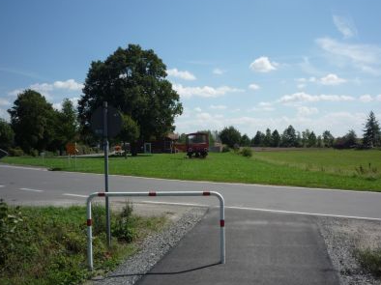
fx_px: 429
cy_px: 144
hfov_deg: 47.8
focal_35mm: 39
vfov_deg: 36.8
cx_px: 209
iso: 100
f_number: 5.6
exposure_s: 1/640
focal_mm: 5.2
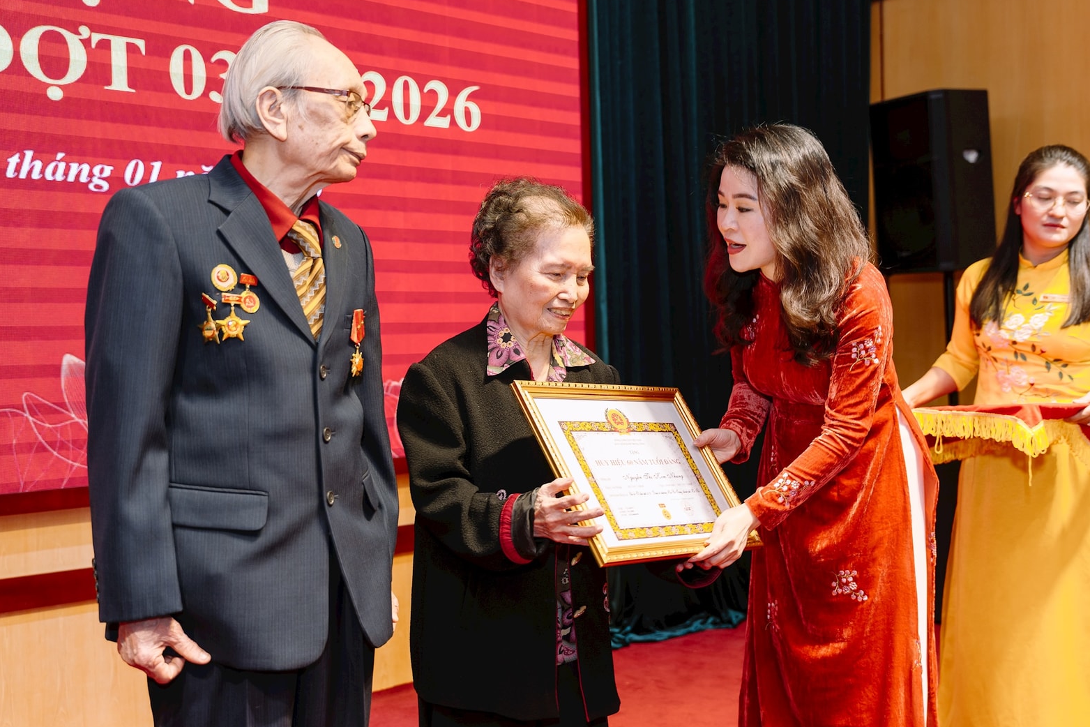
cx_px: 589
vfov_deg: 30.6
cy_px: 358
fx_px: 1328
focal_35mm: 44
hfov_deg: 44.6
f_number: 2.8
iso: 320
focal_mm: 35.7
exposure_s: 1/50
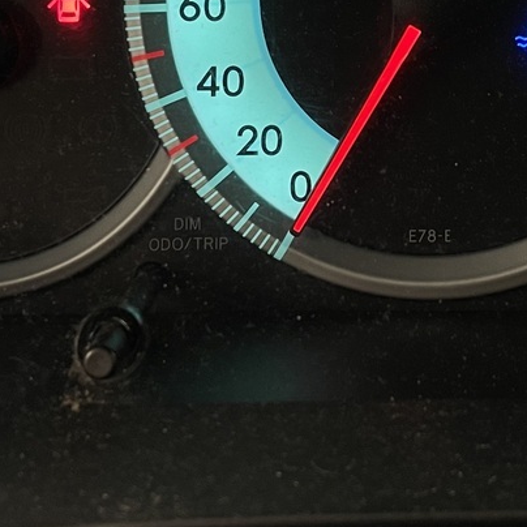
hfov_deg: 21.0
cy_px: 31
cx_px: 372
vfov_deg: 20.6
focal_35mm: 82
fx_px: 1412
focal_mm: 4.2
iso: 64
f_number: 1.6
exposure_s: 1/50
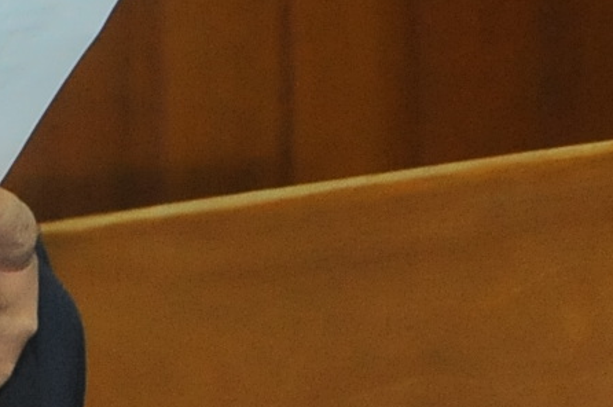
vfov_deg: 2.7
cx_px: -651
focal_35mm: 505
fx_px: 8587
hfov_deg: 4.0
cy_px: -408
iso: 1250
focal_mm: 70
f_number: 5.3
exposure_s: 1/60
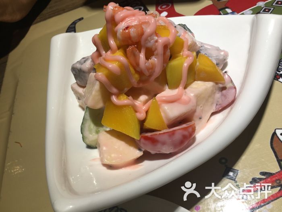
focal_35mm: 29
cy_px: 106
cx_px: 141
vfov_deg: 48.2
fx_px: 236
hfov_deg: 61.7
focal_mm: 4.15
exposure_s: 1/169
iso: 25
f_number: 2.2
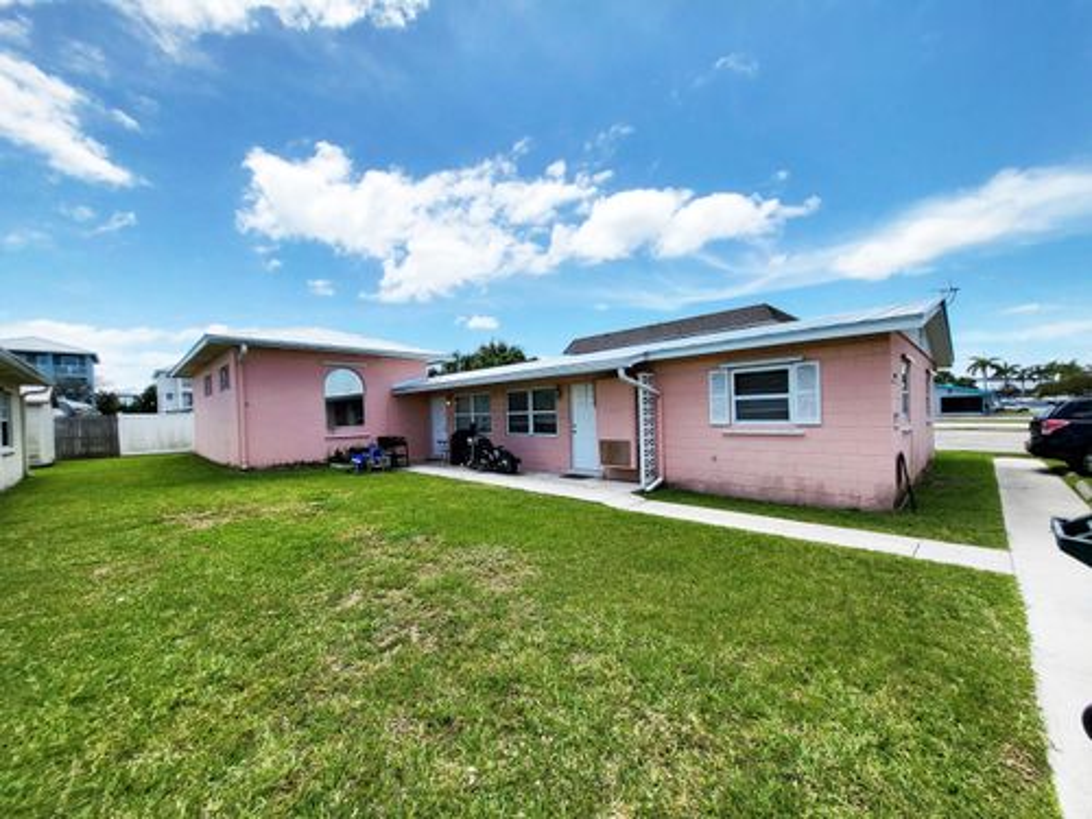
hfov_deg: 106.2
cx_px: 546
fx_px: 410
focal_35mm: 13
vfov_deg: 89.9
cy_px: 410
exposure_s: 1/1332
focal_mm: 1.74
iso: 32
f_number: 2.2
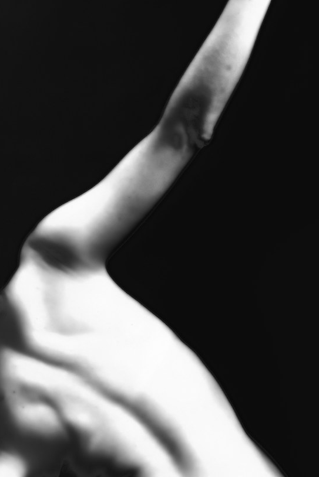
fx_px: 2272
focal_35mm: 171
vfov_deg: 12.0
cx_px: 8
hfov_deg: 8.0
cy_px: 280
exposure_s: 1/160
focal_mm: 58
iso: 1000
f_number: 4
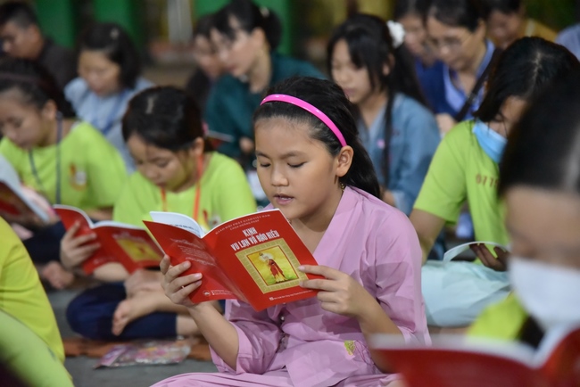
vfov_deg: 11.4
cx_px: 290
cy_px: 194
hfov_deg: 17.1
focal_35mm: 120
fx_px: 1934
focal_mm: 120
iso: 8000
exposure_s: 1/100
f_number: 4
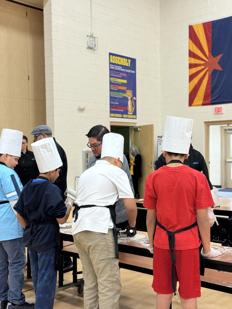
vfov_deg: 39.7
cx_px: 116
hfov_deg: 30.3
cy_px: 154
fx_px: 429
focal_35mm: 48
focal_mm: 6.76
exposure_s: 1/60
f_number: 1.78
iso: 100
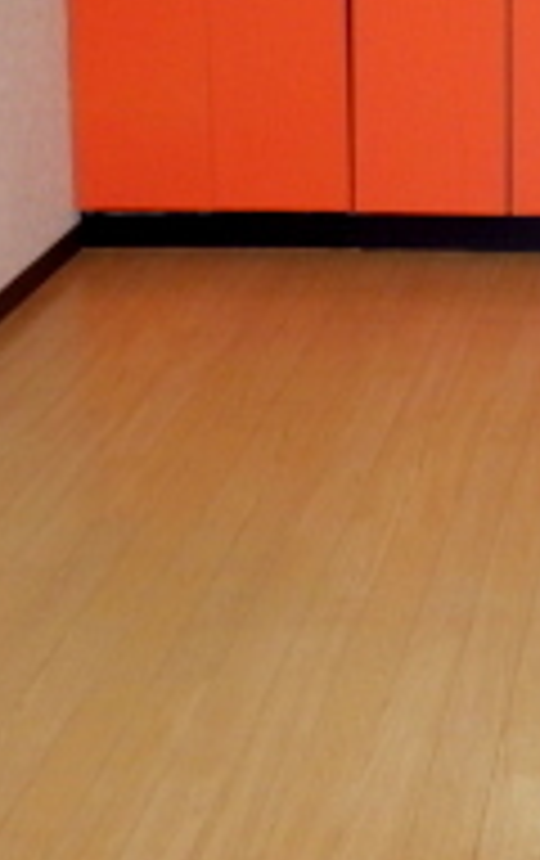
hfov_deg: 16.1
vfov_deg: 24.2
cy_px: -144
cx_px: 657
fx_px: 1830
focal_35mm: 78
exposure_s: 1/50
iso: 100
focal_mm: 4
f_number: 3.1
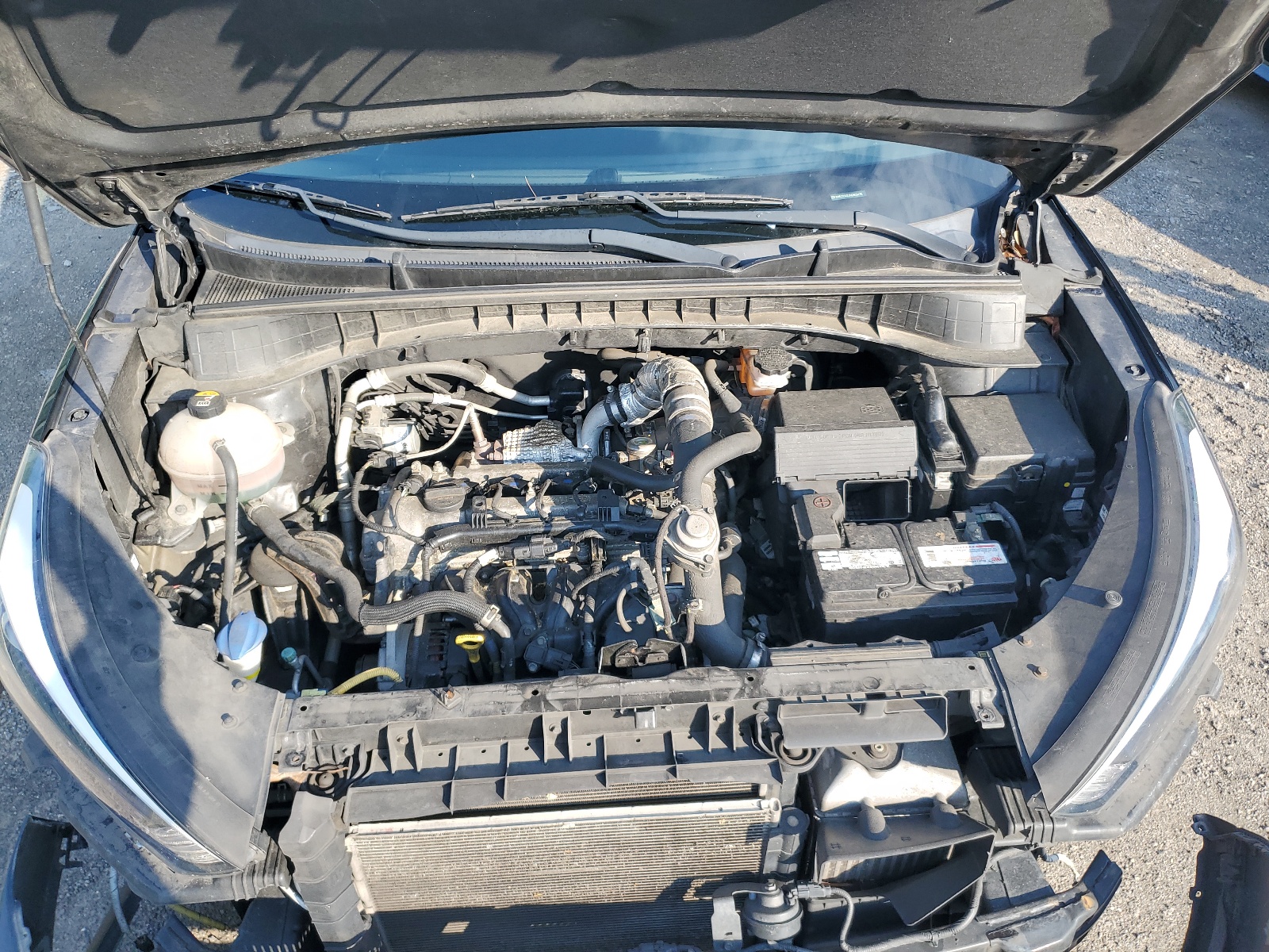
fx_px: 953
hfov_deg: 67.3
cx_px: 634
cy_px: 476
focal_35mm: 26
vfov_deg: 53.1
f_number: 1.5
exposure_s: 1/588
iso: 50
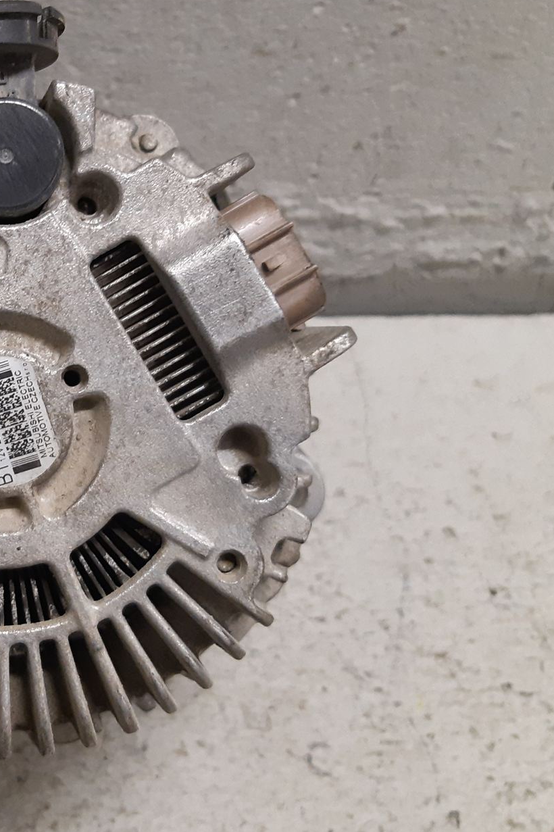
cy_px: 370
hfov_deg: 26.9
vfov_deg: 43.5
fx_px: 1039
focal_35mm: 45
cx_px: -84
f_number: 1.7
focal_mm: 3.93
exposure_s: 1/50
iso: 200
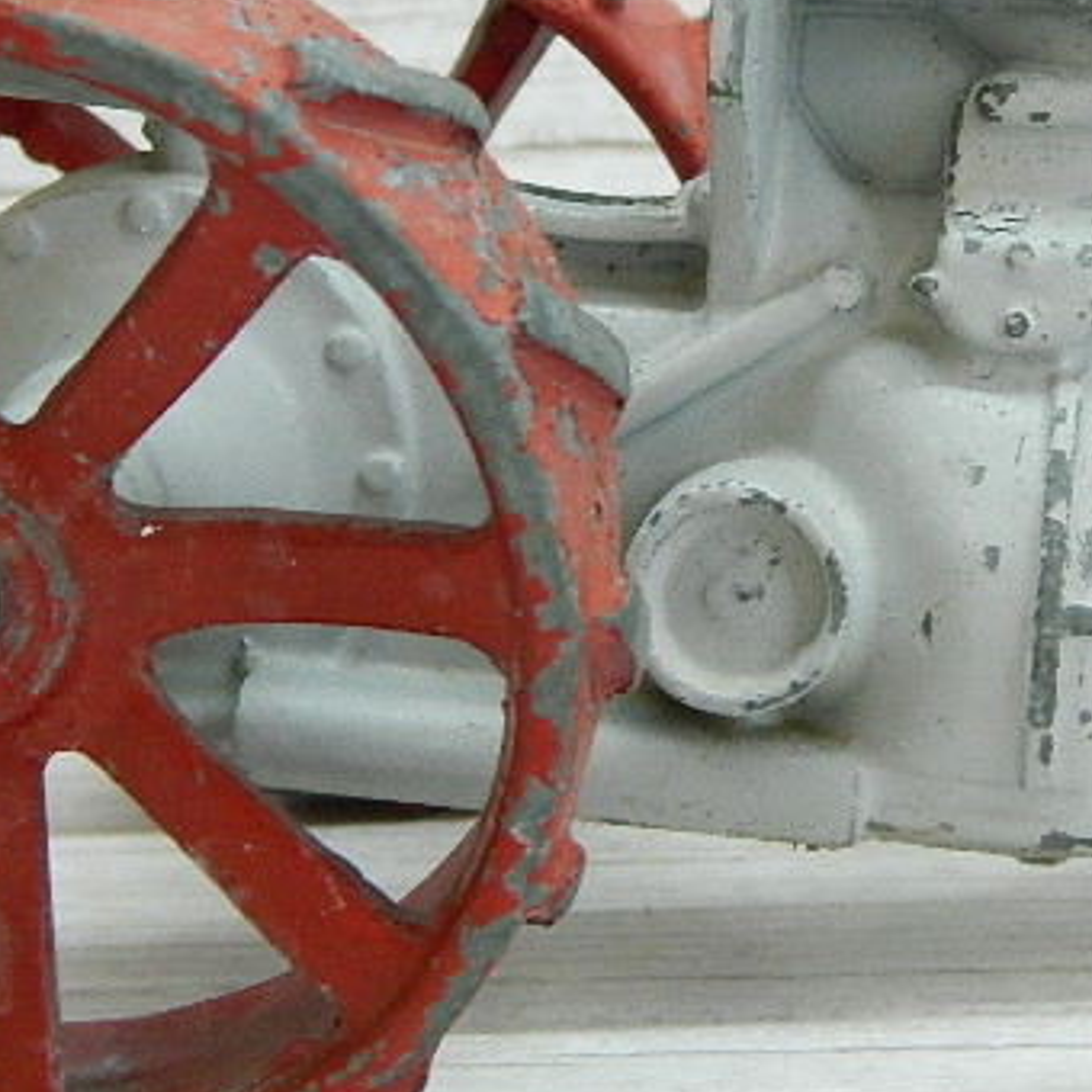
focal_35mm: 109
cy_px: 411
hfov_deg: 15.9
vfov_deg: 16.0
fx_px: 3890
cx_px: 835
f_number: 3.5
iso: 160
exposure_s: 1/50
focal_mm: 7.3
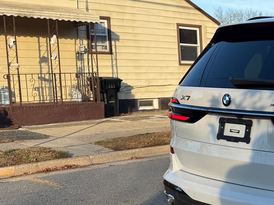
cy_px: 130
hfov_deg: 27.7
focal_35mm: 63
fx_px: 498
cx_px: 310
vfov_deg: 23.2
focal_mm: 6.76
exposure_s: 1/2299
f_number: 1.78
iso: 80
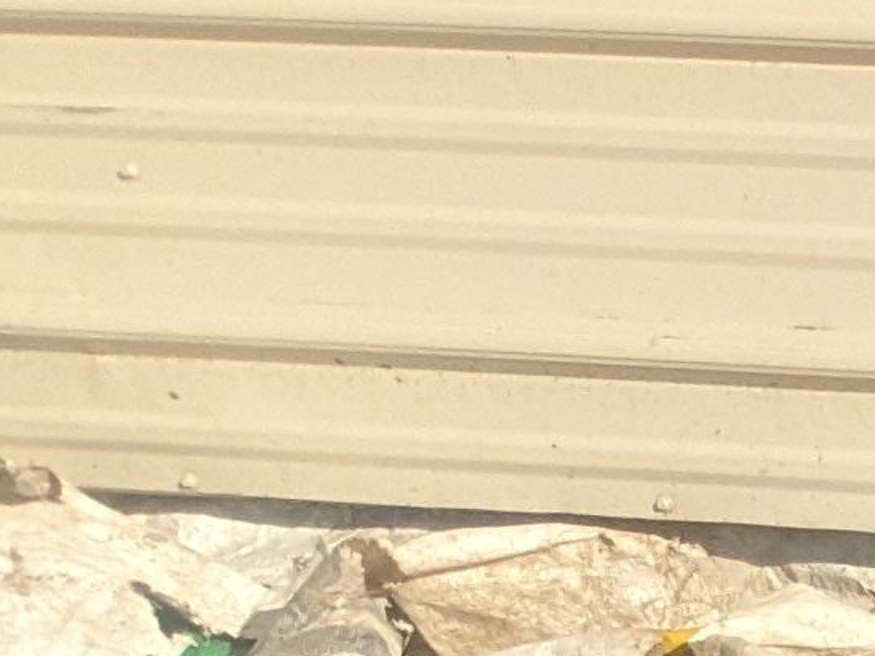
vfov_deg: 6.7
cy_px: 1971
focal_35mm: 199
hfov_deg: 7.9
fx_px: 5029
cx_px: 2971
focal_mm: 4.38
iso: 45
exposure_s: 1/2597
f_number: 1.73
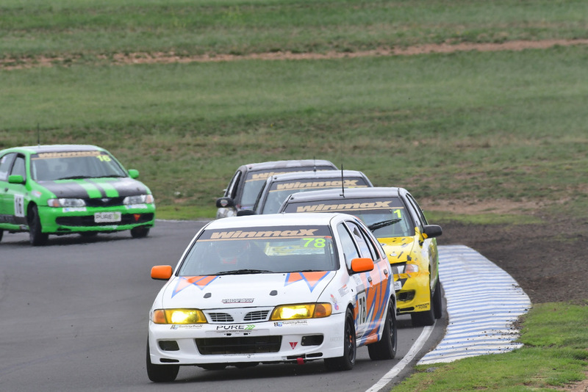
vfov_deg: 2.0
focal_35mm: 690
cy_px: 196
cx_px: 294
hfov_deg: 3.0
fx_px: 11273
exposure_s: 1/640
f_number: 10
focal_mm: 460
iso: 500
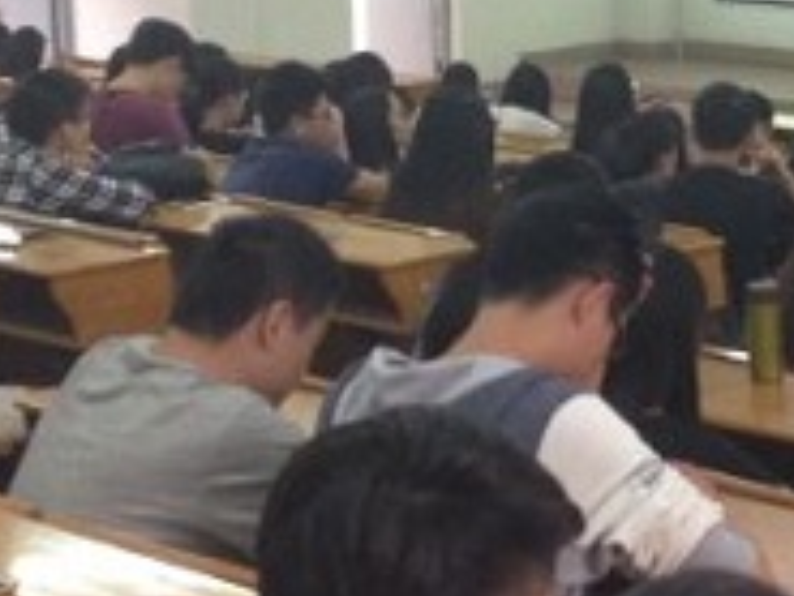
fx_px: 2800
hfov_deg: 15.9
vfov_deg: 12.1
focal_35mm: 122
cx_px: 766
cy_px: 62
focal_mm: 4.12
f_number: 2.4
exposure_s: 1/20
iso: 200
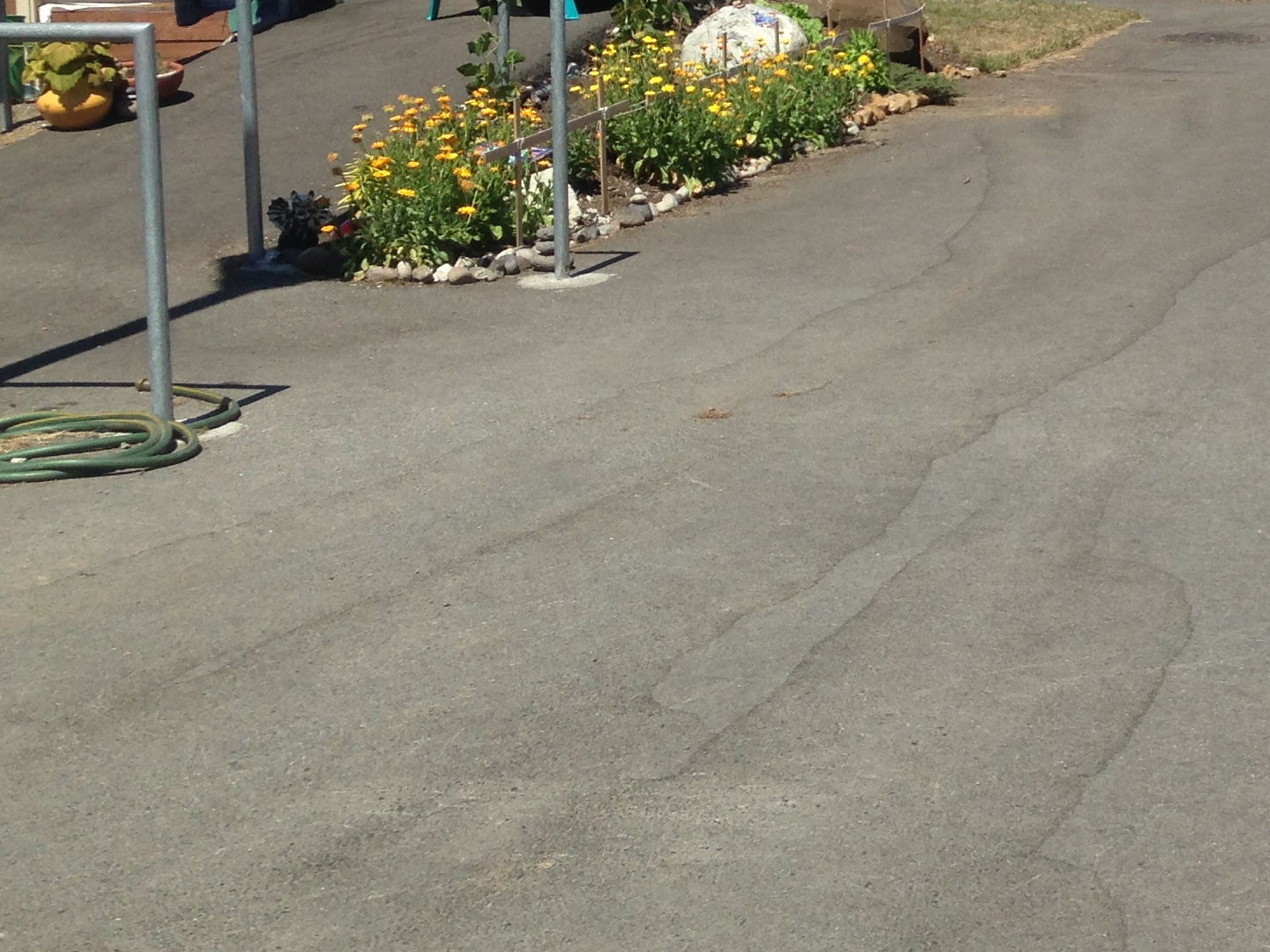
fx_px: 2715
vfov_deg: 19.3
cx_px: 1328
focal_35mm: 74
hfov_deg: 24.8
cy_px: -16
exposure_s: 1/1808
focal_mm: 4.12
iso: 50
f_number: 2.4
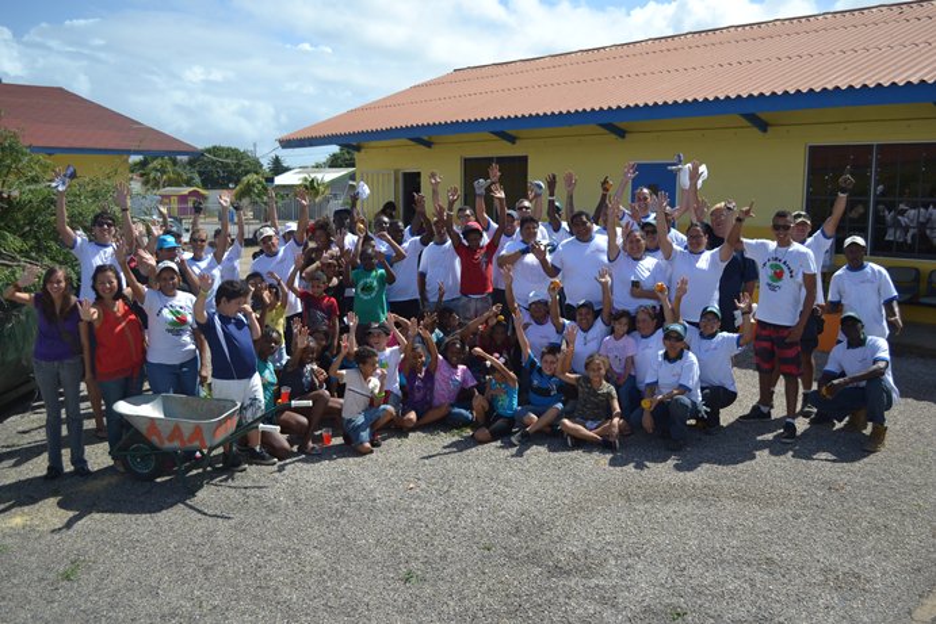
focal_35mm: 33
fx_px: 858
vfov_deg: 40.0
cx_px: 468
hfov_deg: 57.2
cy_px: 312
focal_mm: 22
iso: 100
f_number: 4
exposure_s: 1/1000
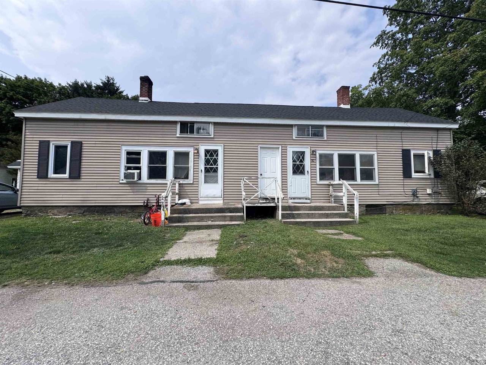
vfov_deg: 85.7
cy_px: 182
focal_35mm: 14
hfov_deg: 102.1
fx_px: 197
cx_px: 243
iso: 50
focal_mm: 2.22
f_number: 2.2
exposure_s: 1/2415
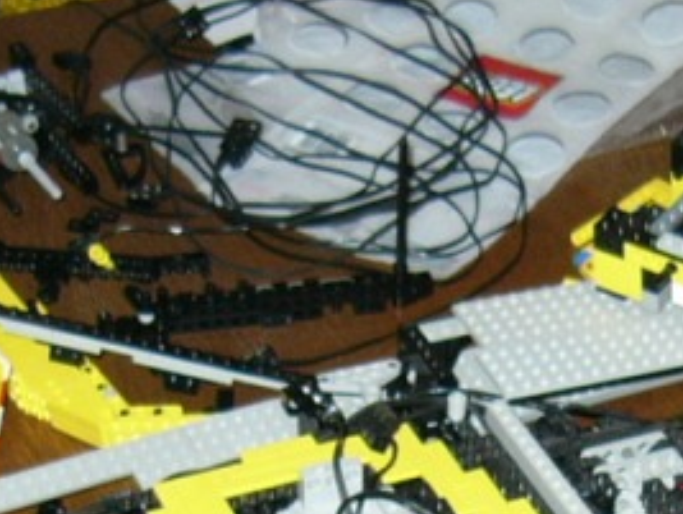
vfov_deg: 10.9
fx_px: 2647
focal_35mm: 134
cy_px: 642
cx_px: 376
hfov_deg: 14.7
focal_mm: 5.8
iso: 100
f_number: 2.8
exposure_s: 1/60
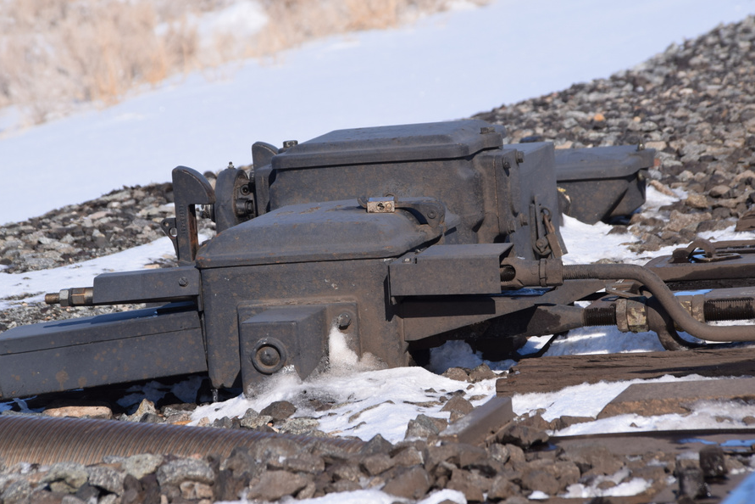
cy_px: 222
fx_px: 4521
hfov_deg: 9.5
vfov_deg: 6.4
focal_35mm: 216
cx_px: 355
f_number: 9
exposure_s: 1/640
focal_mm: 125
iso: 200
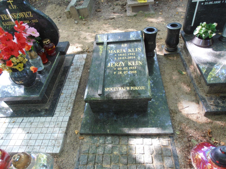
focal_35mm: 24
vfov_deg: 56.8
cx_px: 113
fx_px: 157
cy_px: 84
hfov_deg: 71.6
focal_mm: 4.2
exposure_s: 1/15
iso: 125
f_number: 3
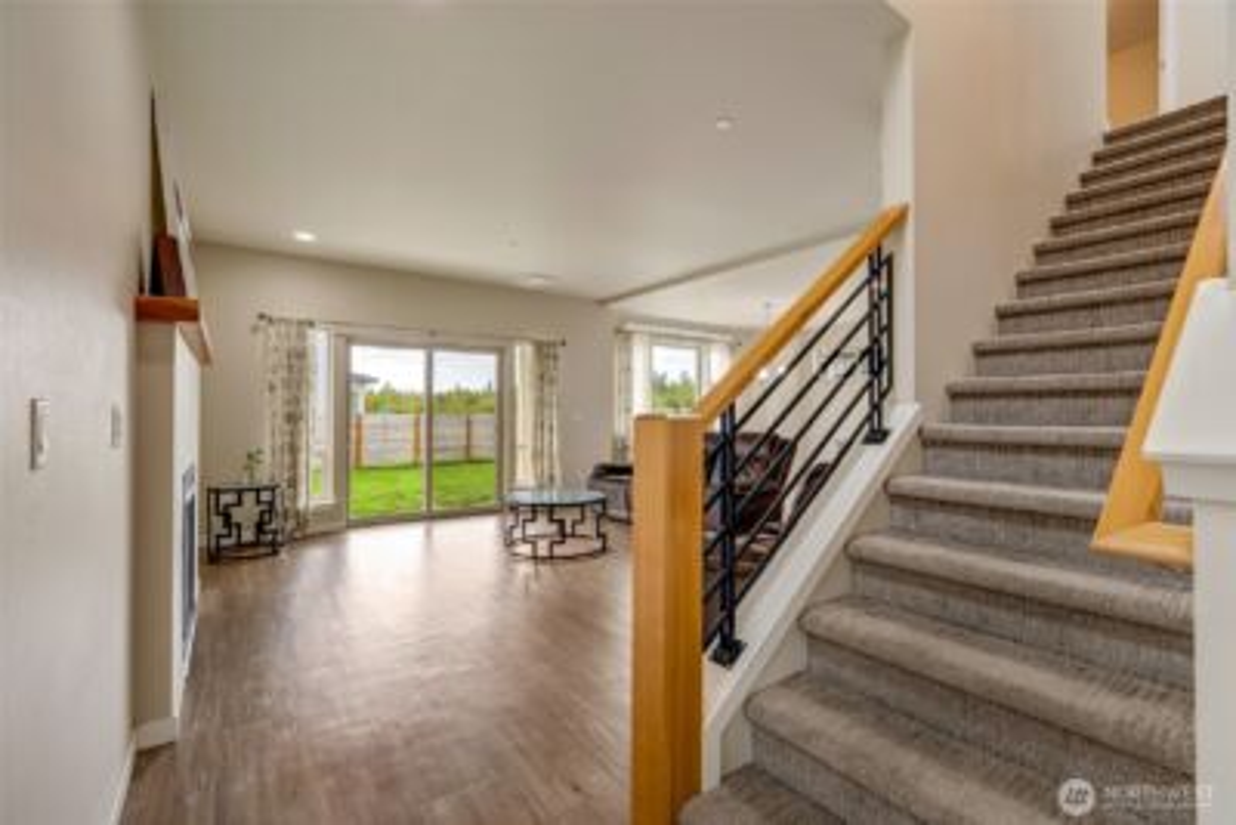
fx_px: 567
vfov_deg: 72.1
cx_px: 618
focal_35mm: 16
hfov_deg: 95.0
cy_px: 412
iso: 400
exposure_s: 1/640
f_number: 9
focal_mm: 16.5
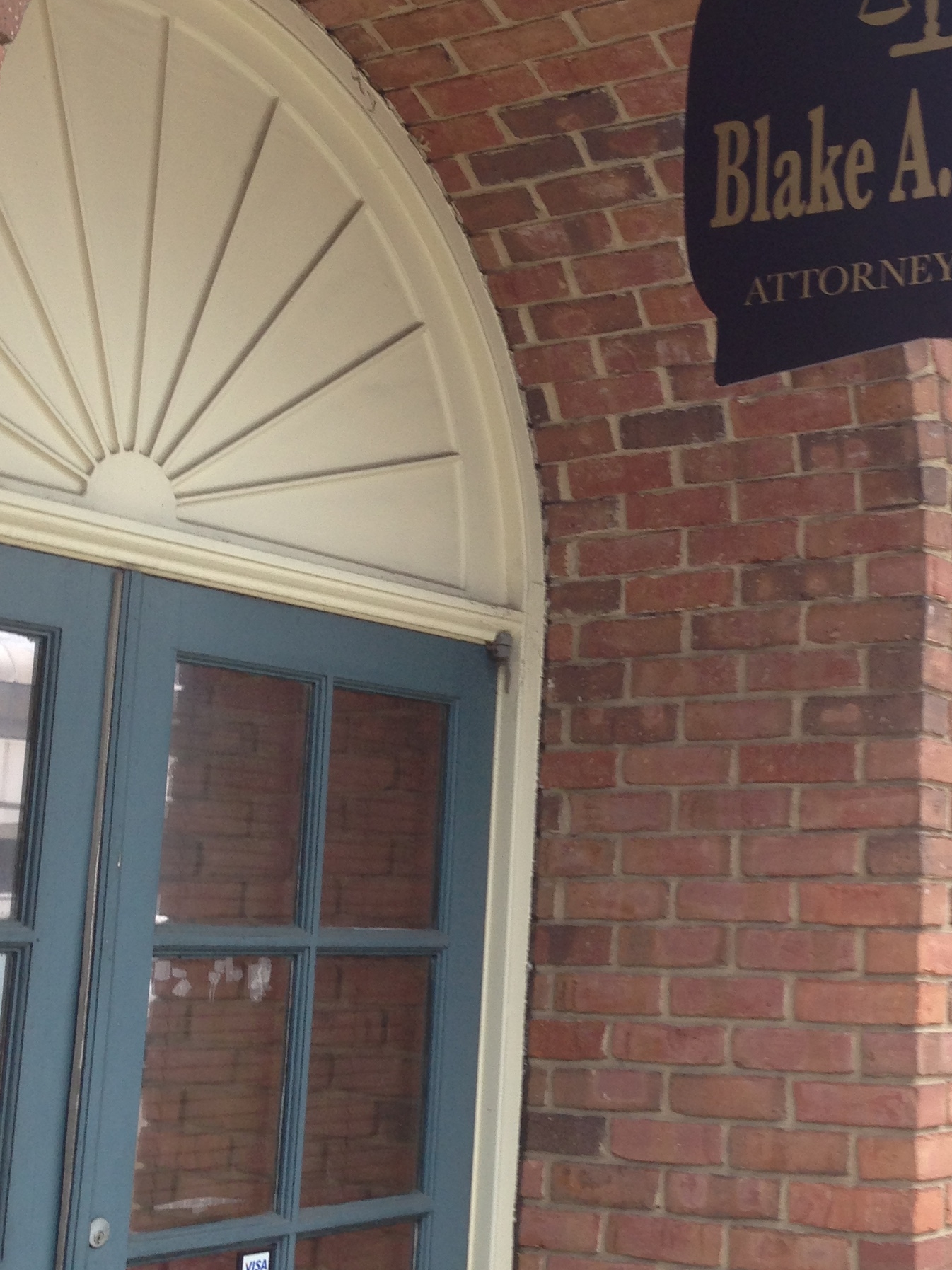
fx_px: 2200
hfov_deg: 23.9
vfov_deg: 32.2
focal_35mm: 60
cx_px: 820
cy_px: 565
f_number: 2.4
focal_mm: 4.12
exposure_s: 1/60
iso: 50
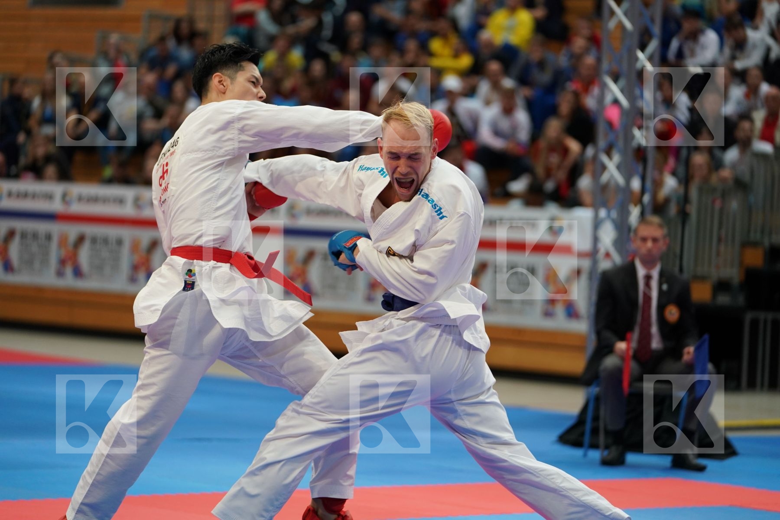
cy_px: 260
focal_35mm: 133
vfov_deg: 10.3
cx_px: 390
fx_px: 2881
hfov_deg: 15.4
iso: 1600
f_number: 2.8
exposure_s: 1/1000
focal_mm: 133
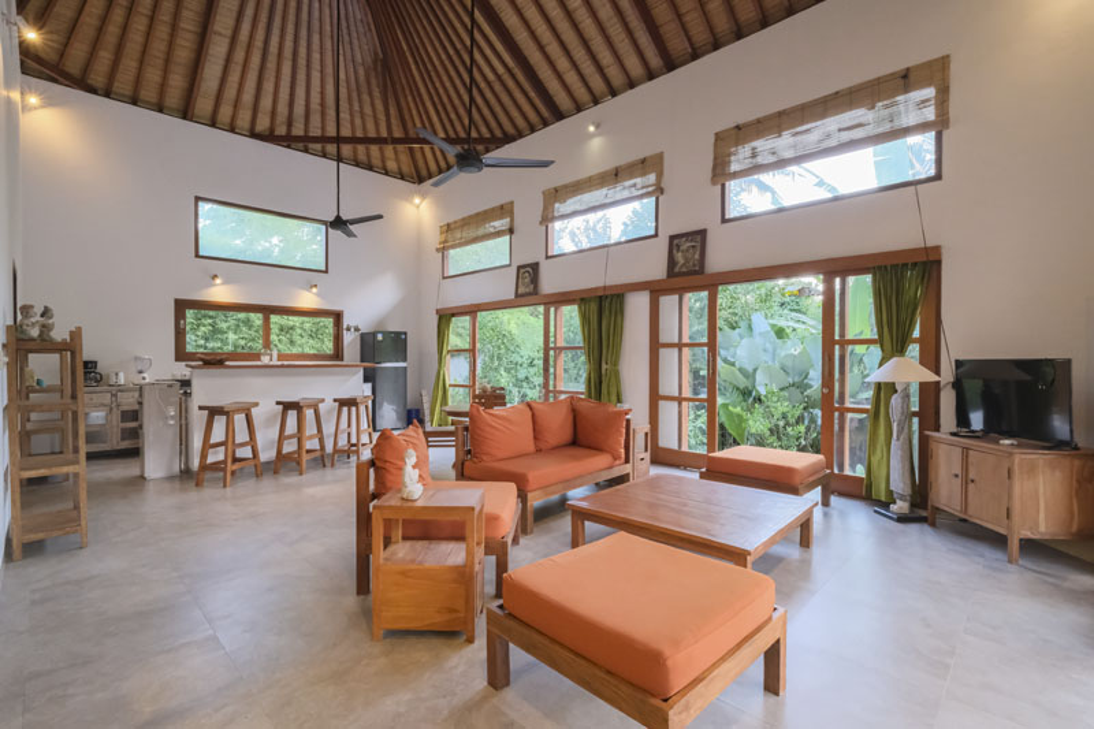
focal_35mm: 15
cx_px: 547
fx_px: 456
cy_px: 364
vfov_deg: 77.3
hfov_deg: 100.4
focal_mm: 10
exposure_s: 1/15
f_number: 10
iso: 6400
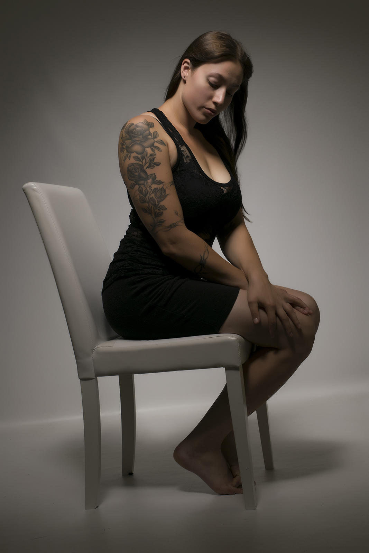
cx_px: 184
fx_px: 830
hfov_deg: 25.1
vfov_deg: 36.9
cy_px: 276
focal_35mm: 54
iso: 100
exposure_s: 1/100
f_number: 16
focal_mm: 36
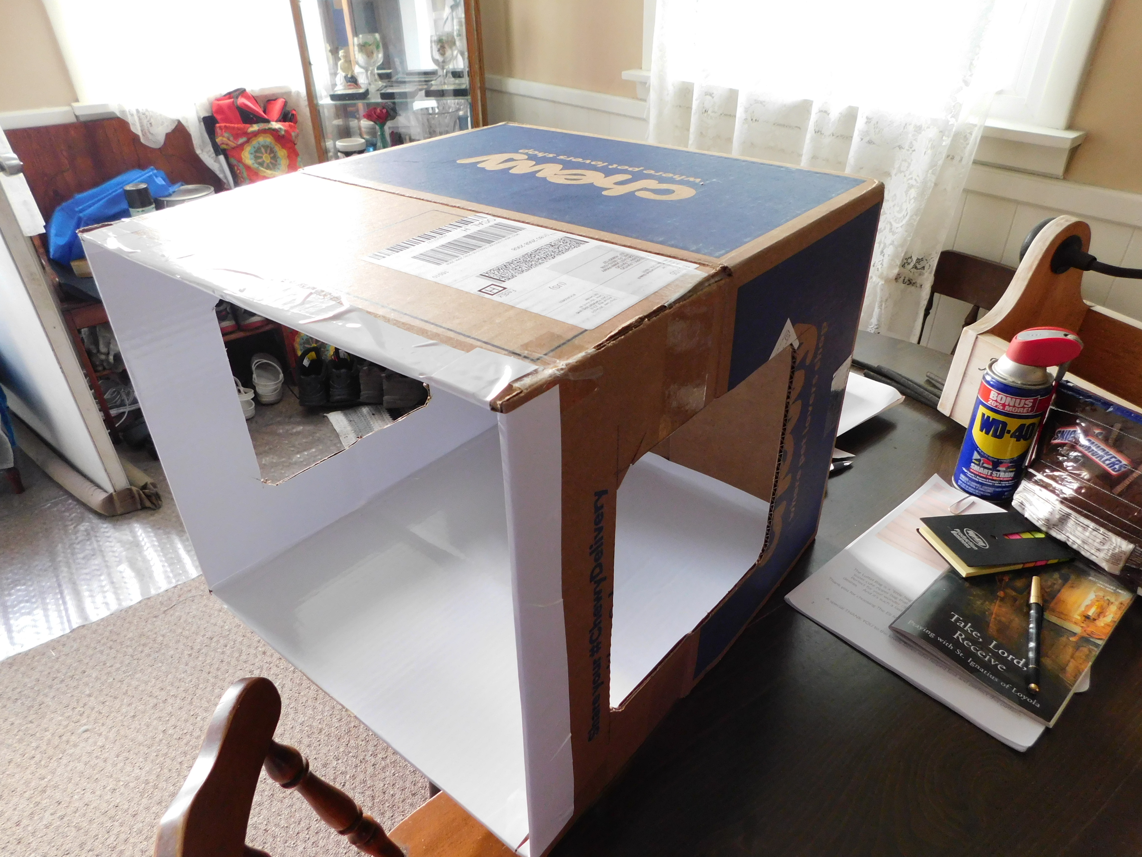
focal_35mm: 23
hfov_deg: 73.9
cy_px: 428
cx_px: 571
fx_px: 759
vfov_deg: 58.9
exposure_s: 1/20
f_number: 3
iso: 400
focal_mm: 4
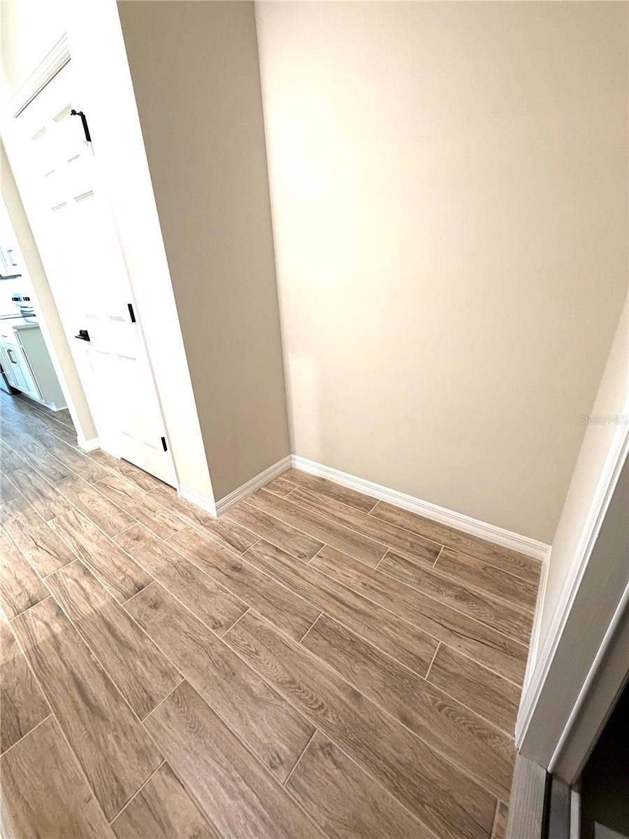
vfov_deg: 102.1
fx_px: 339
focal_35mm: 14
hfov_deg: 85.7
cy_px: 420
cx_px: 314
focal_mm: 2.22
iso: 320
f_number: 2.2
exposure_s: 1/60
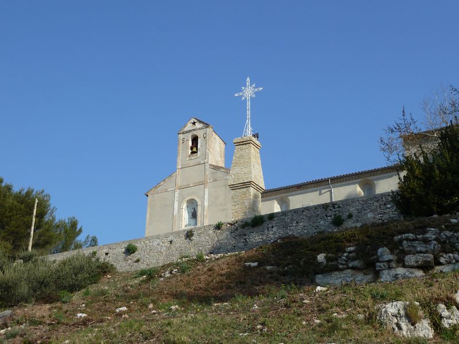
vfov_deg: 28.0
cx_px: 230
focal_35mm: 52
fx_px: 690
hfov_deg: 36.8
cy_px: 172
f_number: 5
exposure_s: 1/500
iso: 80
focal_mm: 8.5
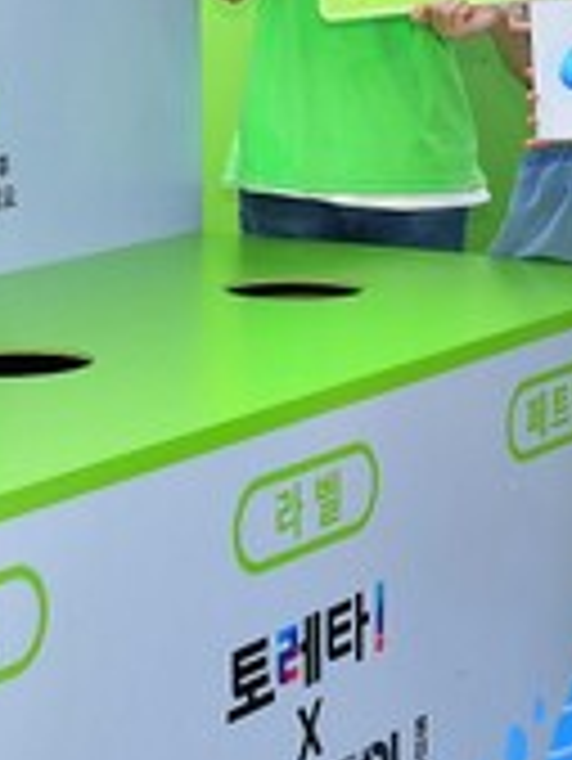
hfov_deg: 11.8
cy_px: 94
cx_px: 329
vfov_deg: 15.5
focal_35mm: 126
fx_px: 2773
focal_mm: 31
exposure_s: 1/250
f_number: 7.1
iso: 400
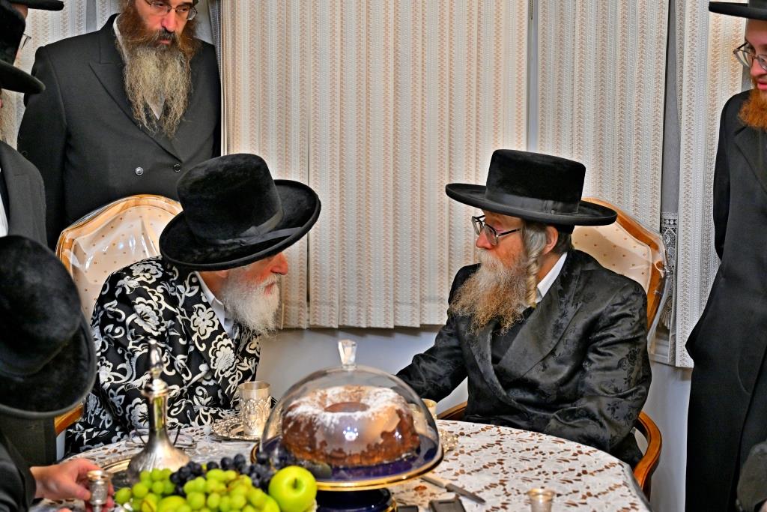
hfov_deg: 35.6
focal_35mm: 56
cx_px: 384
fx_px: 1193
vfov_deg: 24.2
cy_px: 256
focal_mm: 56
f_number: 4
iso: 1250
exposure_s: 1/125
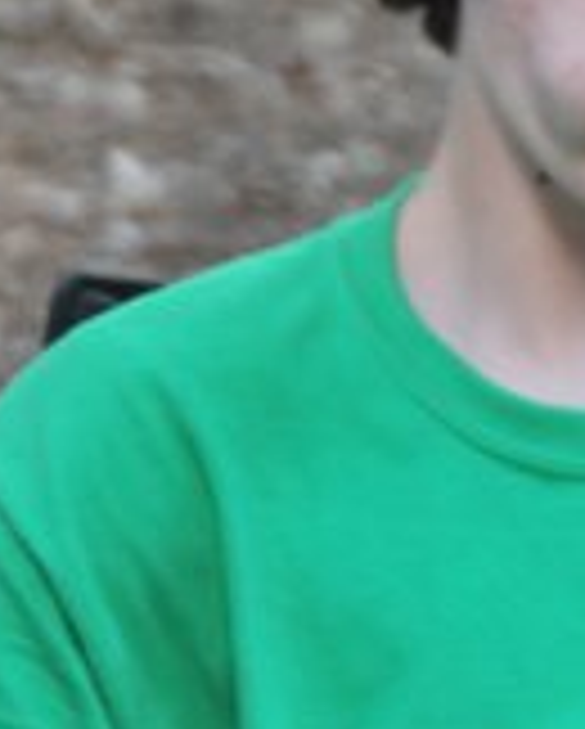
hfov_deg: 2.2
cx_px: 587
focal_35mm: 704
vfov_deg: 2.7
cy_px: 765
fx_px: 15202
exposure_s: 1/25
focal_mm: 135
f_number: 5.6
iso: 200
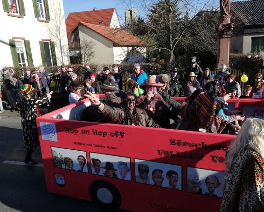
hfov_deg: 60.4
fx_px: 227
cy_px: 106
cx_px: 134
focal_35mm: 29
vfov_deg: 50.0
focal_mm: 3.81
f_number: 2.2
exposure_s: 1/761
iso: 50
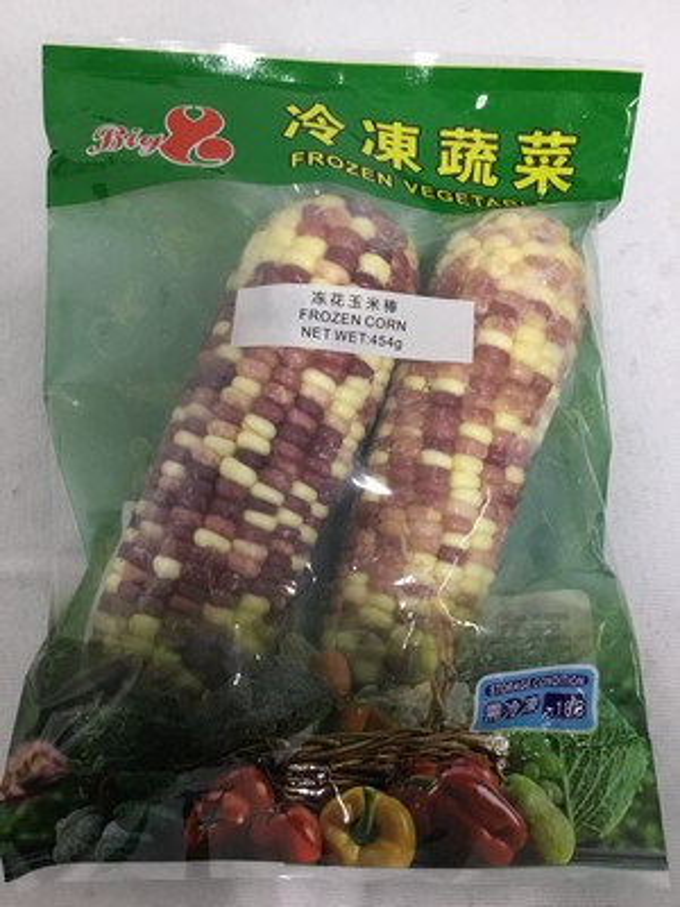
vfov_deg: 58.4
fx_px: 812
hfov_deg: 45.4
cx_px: 340
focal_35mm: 31
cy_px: 454
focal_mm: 3.3
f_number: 2.4
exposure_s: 1/33
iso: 200
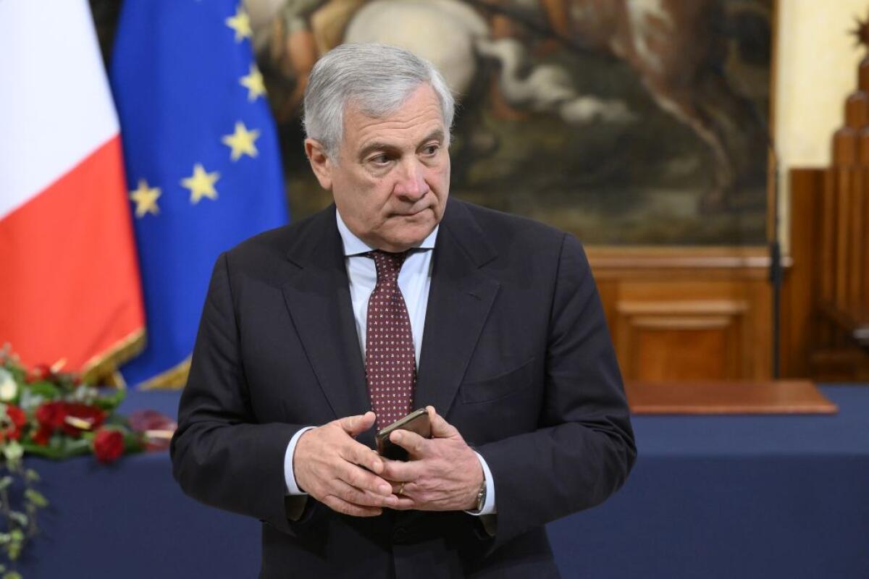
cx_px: 434
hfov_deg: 21.7
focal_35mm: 94
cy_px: 290
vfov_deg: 14.6
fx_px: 2269
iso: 2500
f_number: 4
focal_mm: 94
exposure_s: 1/320
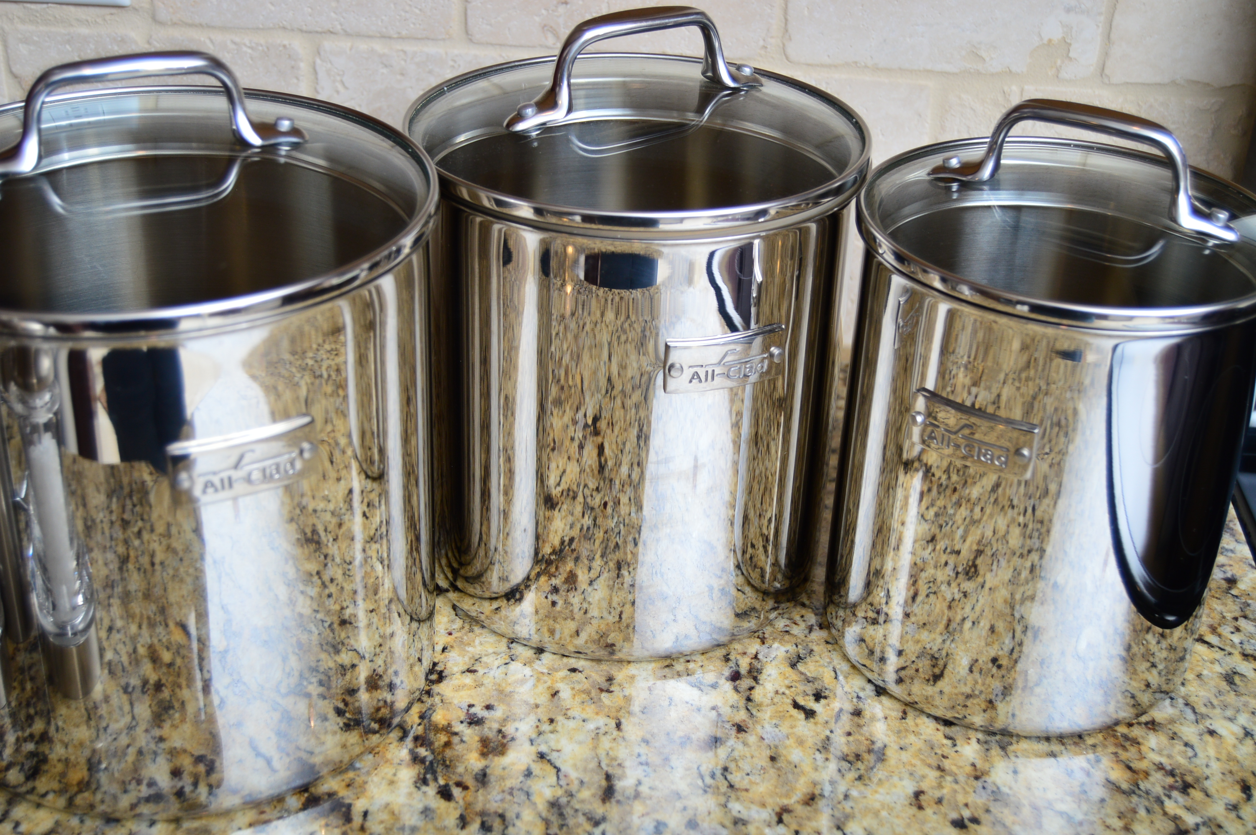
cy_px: 418
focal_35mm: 51
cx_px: 628
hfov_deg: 38.9
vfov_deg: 26.4
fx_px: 1778
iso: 200
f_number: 4.5
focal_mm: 34
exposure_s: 1/200
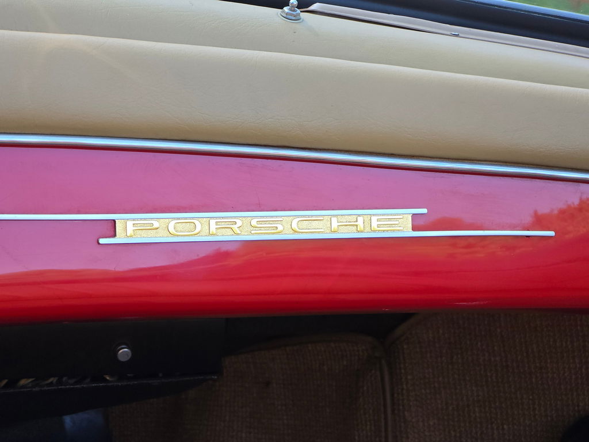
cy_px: 221
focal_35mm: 115
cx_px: 294
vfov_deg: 12.9
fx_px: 1957
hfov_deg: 17.1
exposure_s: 1/120
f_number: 3.4
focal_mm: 18.6
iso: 80
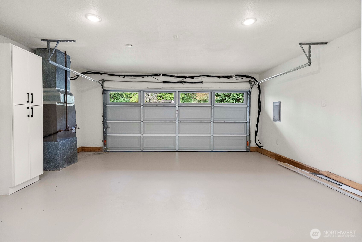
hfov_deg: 96.7
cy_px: 121
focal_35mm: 16
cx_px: 181
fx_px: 161
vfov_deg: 73.8
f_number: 7.1
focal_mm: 16
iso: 160
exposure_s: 1/60
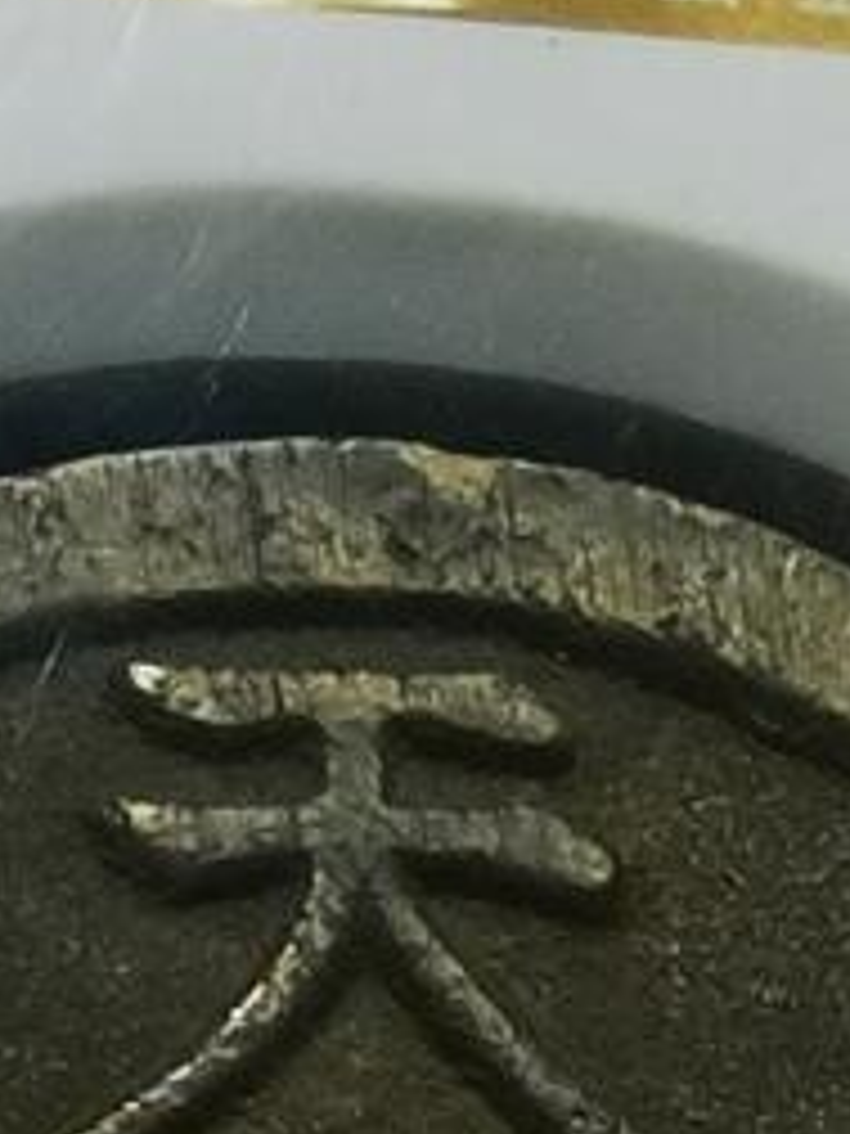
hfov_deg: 3.5
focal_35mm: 422
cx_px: 333
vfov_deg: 4.7
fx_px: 13816
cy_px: 1890
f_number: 1.9
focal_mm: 6.67
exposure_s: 1/100
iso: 64
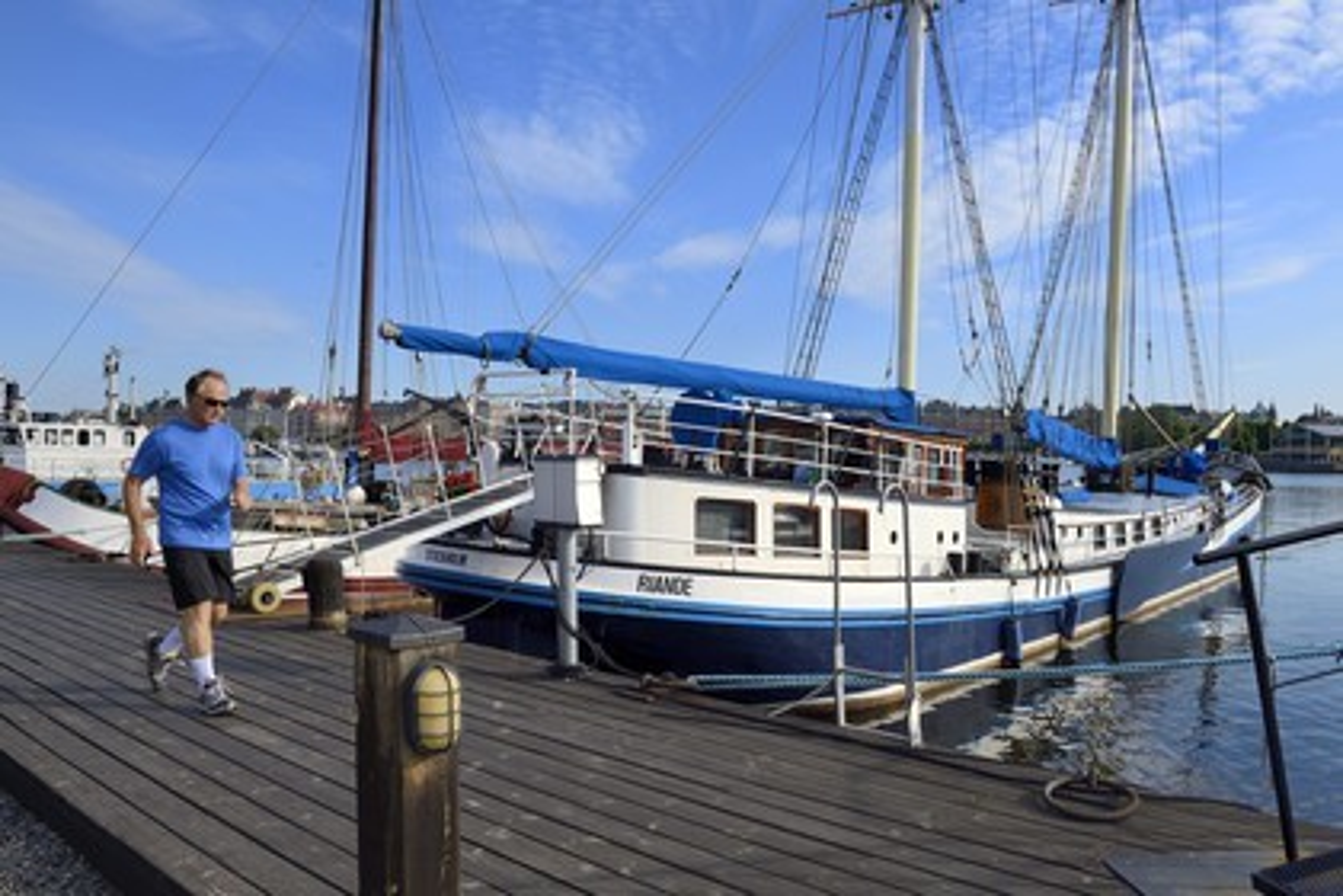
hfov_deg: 73.7
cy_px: 448
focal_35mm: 24
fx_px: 895
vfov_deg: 53.1
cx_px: 672
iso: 200
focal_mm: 24
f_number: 13
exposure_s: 1/200
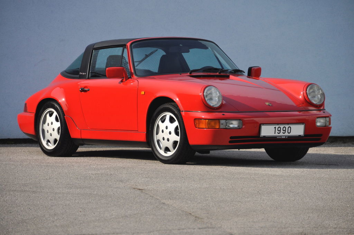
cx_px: 177
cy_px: 118
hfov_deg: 8.9
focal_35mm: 232
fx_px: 2283
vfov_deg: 5.9
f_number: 6
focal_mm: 155
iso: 500
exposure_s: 1/800
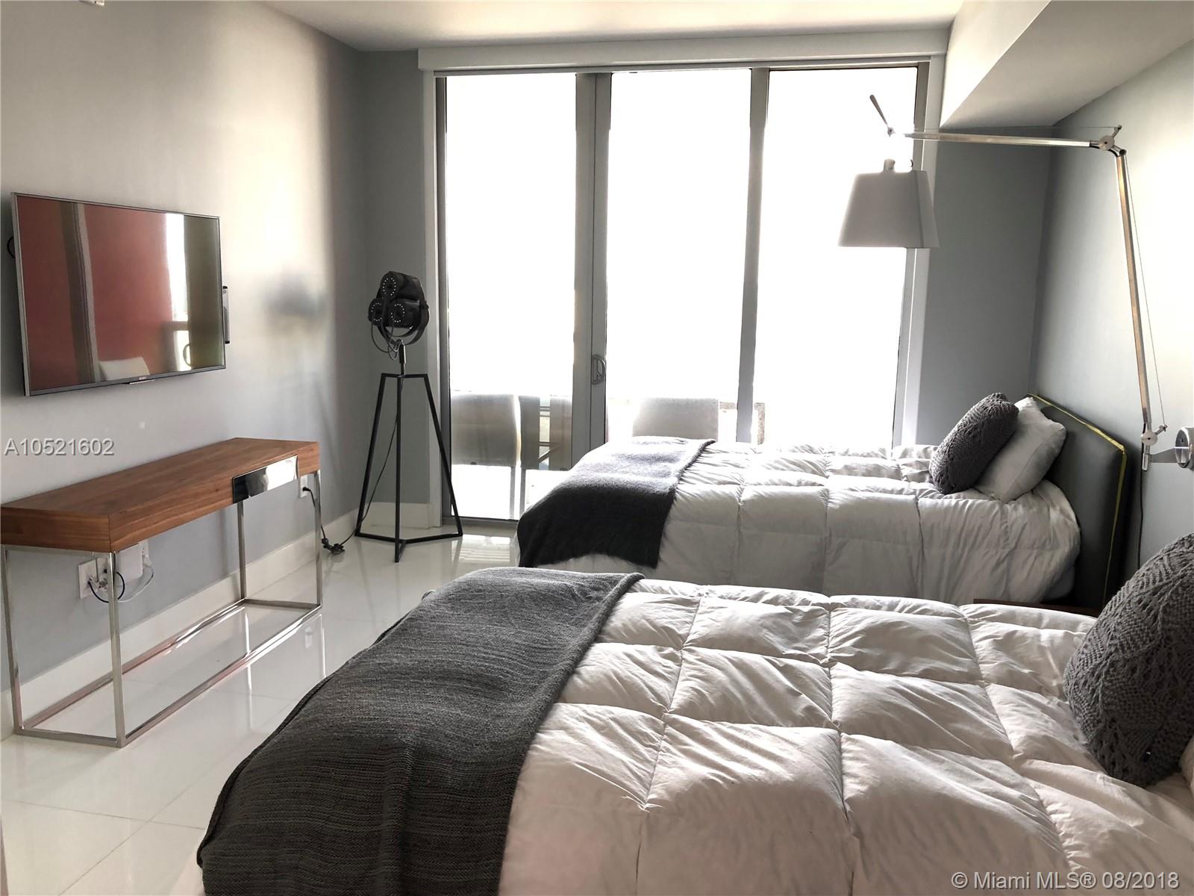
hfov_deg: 61.7
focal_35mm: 29
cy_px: 448
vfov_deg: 48.2
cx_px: 597
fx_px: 1000
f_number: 1.8
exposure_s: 1/20
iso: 40
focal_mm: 3.99
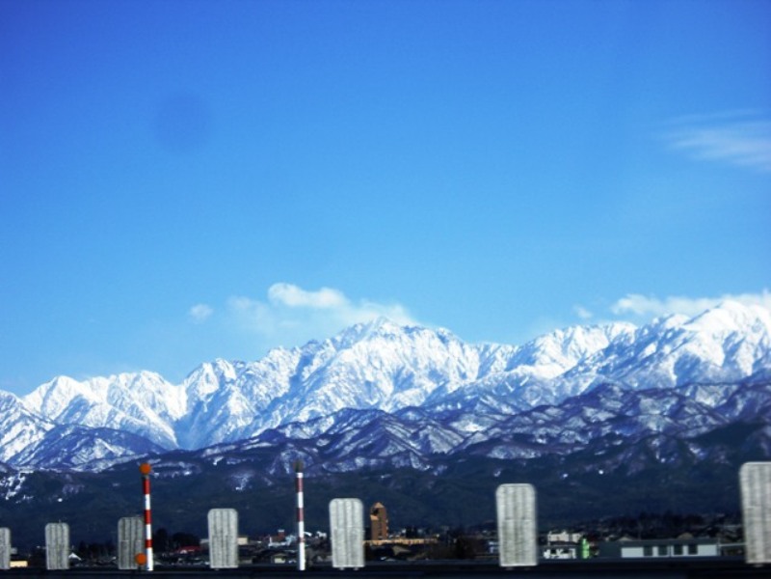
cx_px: 386
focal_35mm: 113
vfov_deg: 13.1
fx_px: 2517
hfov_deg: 17.4
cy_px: 290
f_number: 5.4
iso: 64
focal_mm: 23.7
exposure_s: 1/320
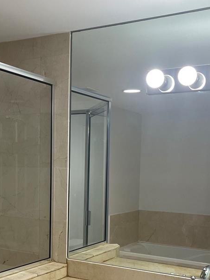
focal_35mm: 52
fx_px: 421
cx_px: 86
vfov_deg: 36.0
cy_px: 209
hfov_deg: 28.0
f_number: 1.6
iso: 80
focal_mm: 4.2
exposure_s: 1/120
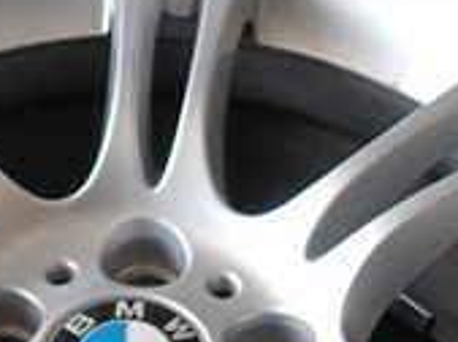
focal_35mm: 89
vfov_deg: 15.6
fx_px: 1175
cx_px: 122
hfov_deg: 21.9
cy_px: 464
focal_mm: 4.5
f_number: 2
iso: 100
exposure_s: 1/100
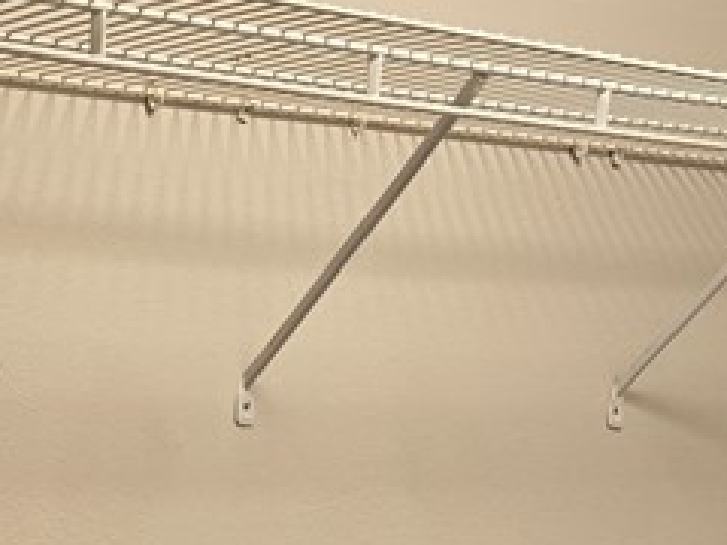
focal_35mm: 98
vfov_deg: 14.3
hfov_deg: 19.4
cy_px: 754
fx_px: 2058
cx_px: -6
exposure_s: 1/120
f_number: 1.7
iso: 160
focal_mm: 6.3
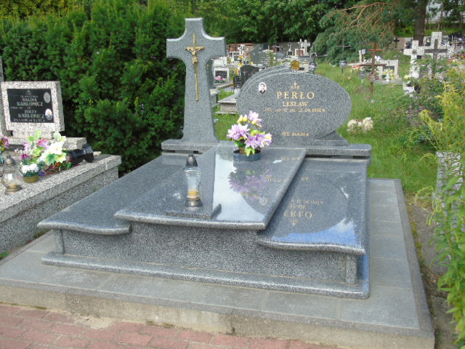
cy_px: 174
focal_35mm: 34
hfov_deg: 54.0
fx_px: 457
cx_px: 232
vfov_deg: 41.8
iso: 80
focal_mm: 6.1
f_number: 3.8
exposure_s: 1/250
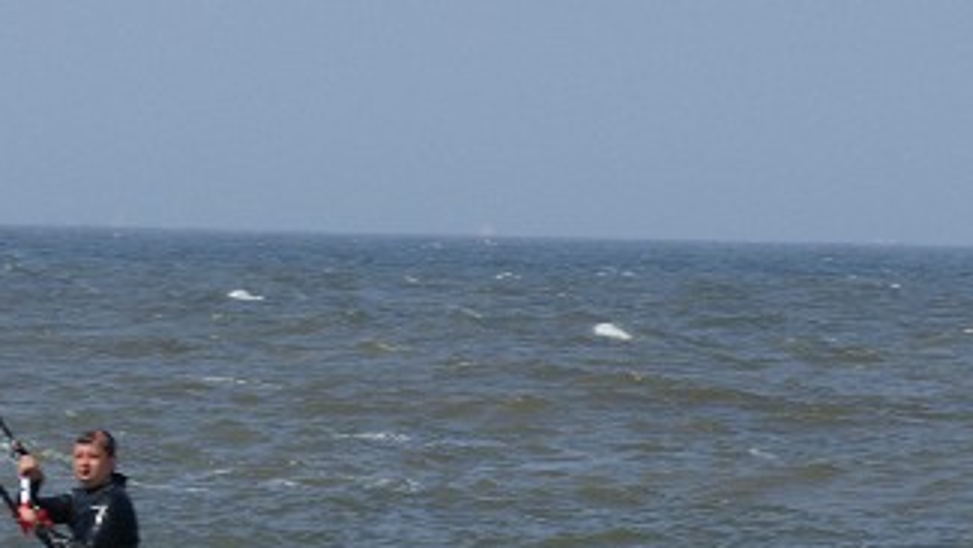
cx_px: 66
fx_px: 19923
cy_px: 557
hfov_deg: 2.8
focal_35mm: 772
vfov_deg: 1.6
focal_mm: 200
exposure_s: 1/200
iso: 100
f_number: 11
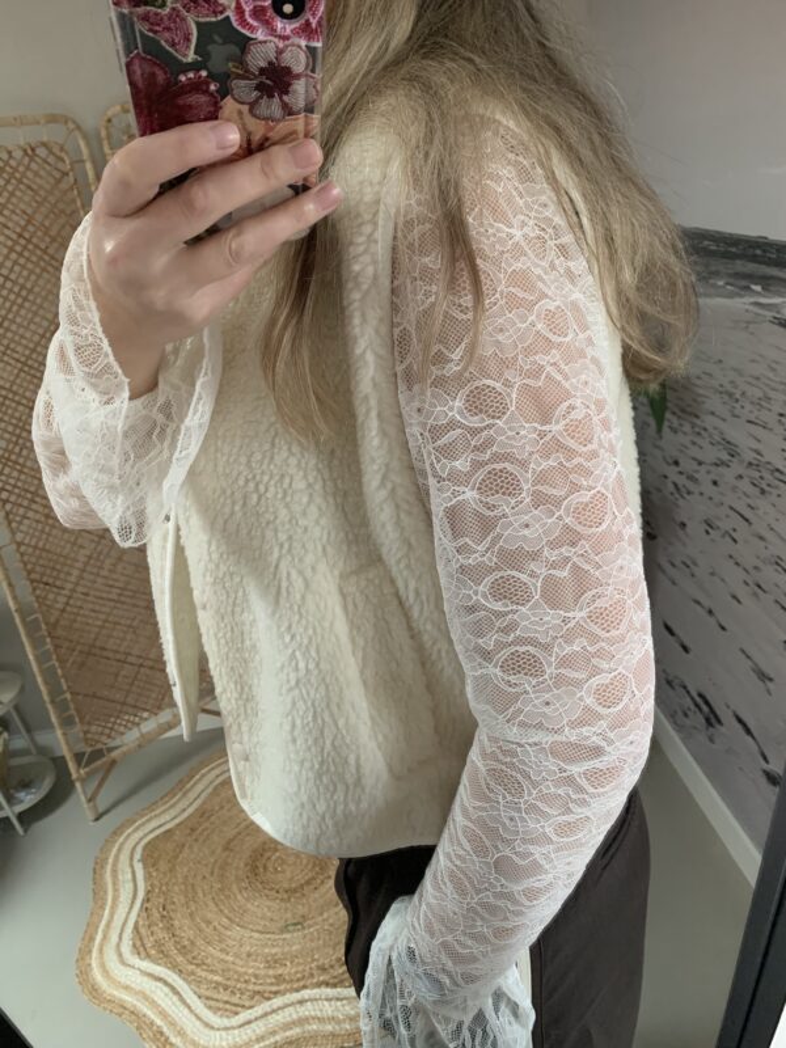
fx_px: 787
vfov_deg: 67.3
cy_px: 524
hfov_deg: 53.1
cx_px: 393
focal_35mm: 26
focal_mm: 4.25
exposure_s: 1/60
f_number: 1.8
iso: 400
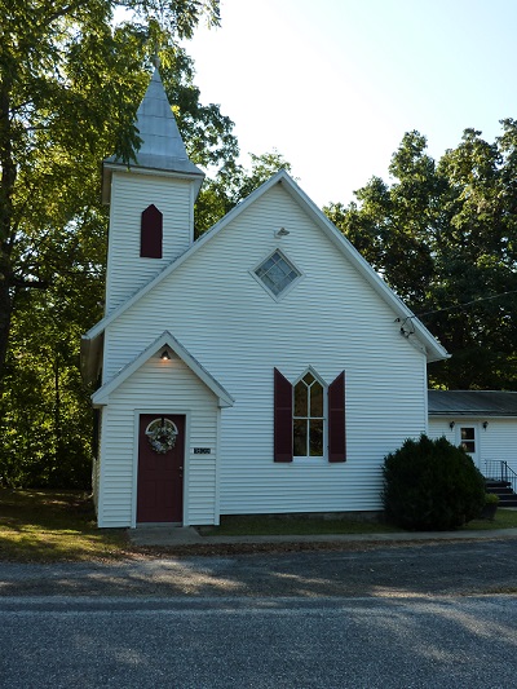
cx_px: 258
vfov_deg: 60.0
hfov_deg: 46.8
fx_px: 597
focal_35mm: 30
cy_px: 344
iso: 125
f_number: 4
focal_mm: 5
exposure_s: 1/250
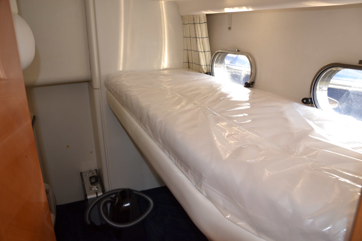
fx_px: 271
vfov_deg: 47.9
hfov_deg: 67.4
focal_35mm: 27
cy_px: 120
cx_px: 181
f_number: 4
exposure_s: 1/80
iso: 400
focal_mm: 18
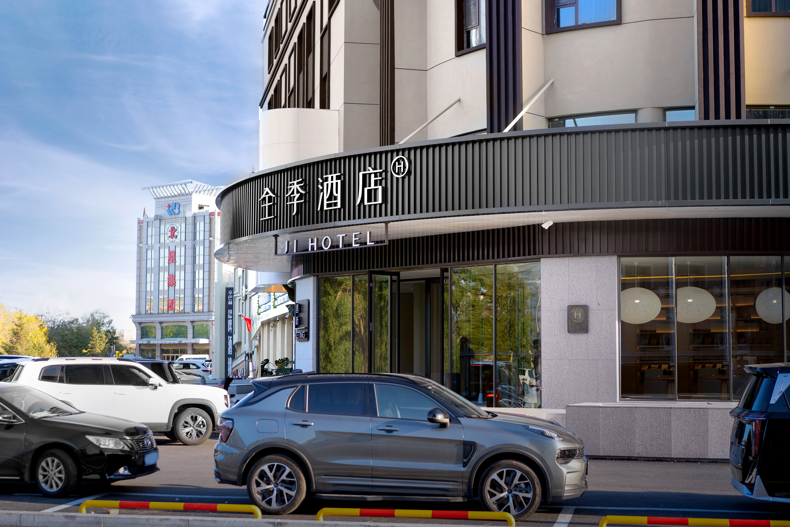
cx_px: 395
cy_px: 264
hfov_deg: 36.2
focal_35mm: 55
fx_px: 1207
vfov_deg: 24.6
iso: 100
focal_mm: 55
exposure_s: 1/200
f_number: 3.5
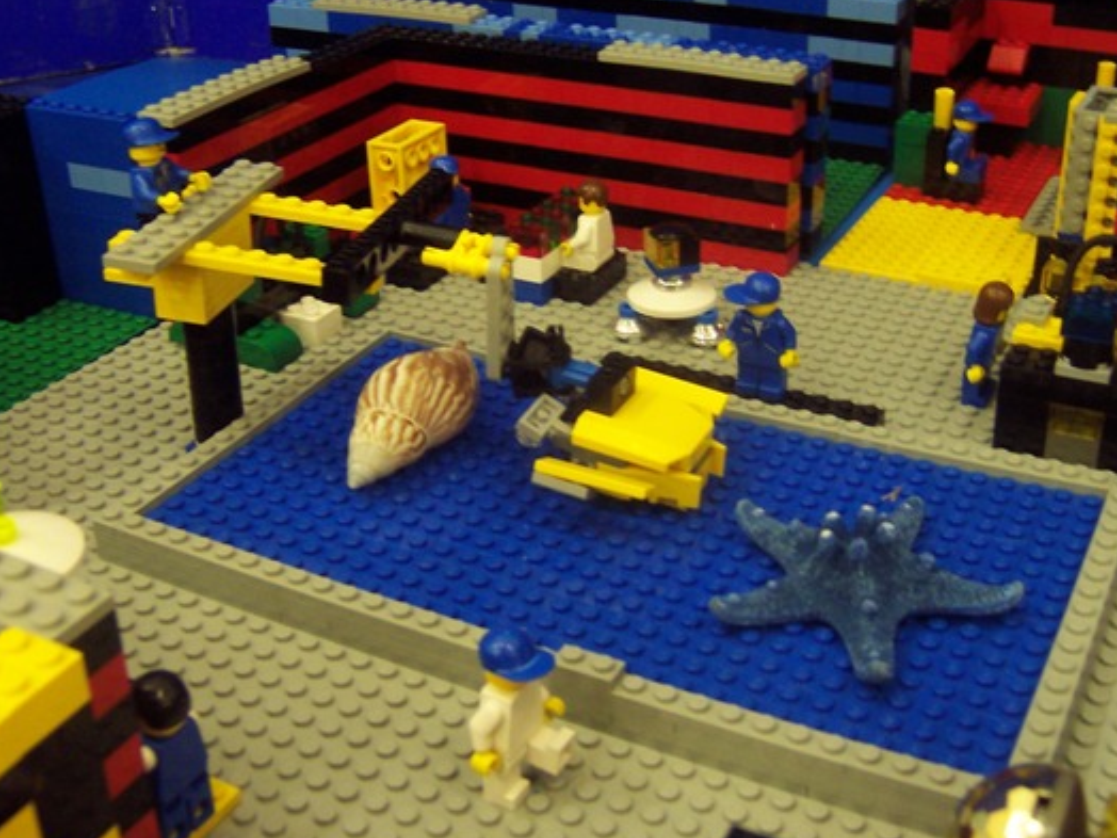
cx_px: 595
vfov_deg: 32.8
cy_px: 350
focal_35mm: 44
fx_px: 1420
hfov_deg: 42.9
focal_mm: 5.6
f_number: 2.8
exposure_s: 1/8
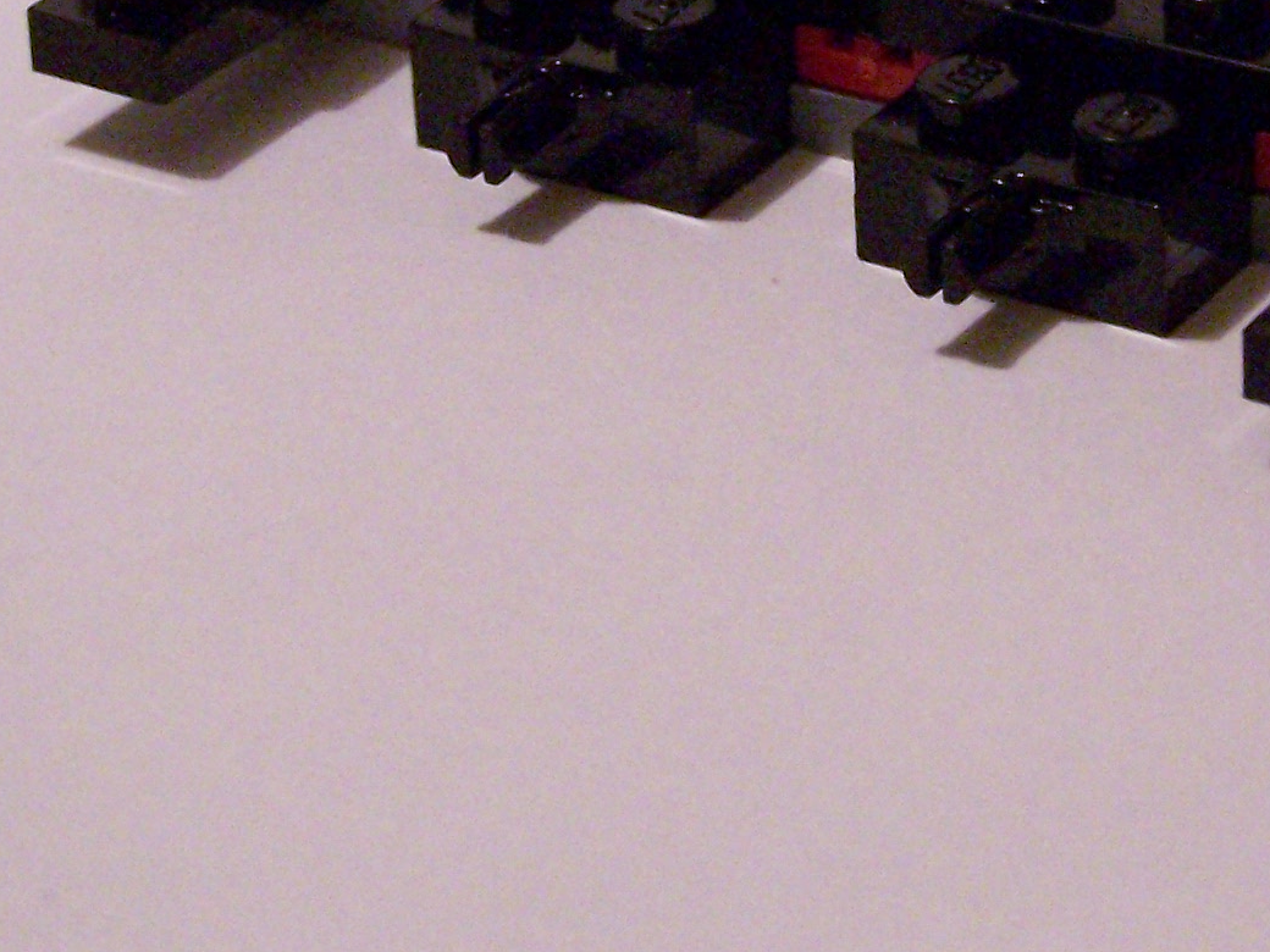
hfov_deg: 11.8
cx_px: 1171
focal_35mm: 166
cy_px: -153
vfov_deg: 8.8
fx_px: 6090
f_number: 3.2
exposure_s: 1/20
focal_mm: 11.1
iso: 400
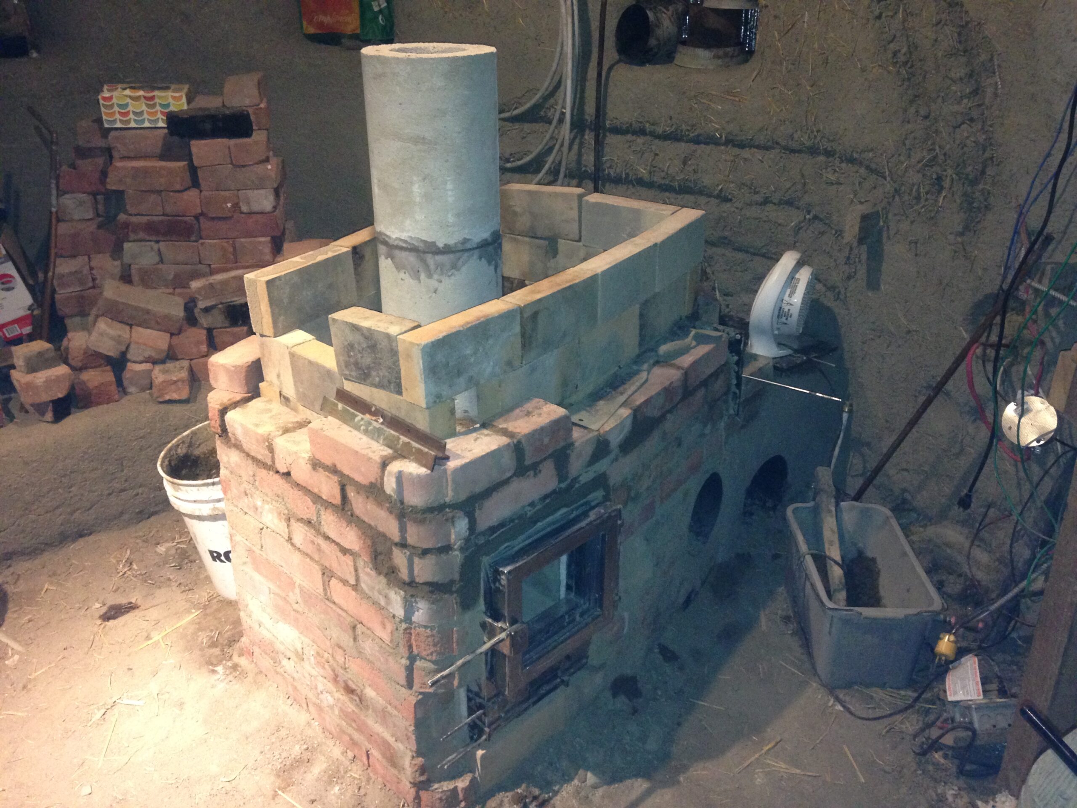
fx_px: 1027
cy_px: 404
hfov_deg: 55.4
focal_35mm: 33
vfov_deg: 42.9
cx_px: 538
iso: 320
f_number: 2.4
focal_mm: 4.12
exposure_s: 1/16
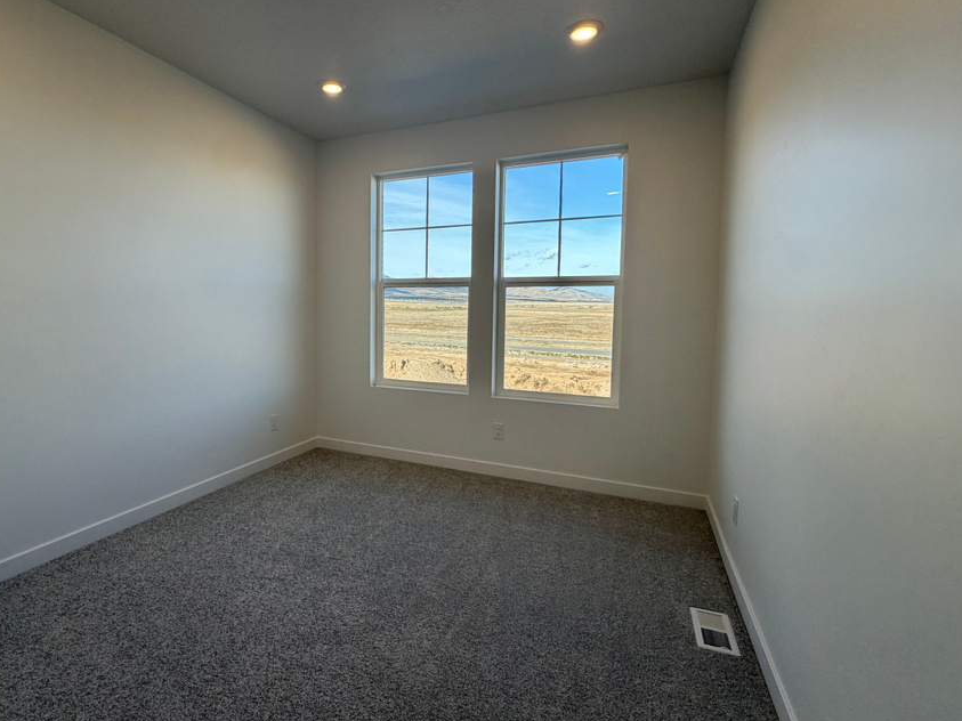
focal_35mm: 17
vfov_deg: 74.7
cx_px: 390
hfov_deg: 90.0
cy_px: 341
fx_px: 472
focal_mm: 2.22
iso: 64
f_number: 2.2
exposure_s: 1/183
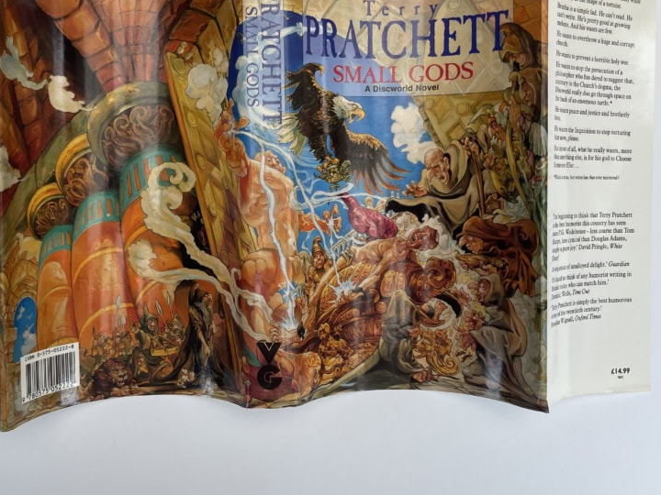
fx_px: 707
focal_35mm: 37
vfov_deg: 38.4
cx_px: 251
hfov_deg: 49.7
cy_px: 186
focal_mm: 4.2
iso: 32
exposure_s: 1/401
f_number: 1.6
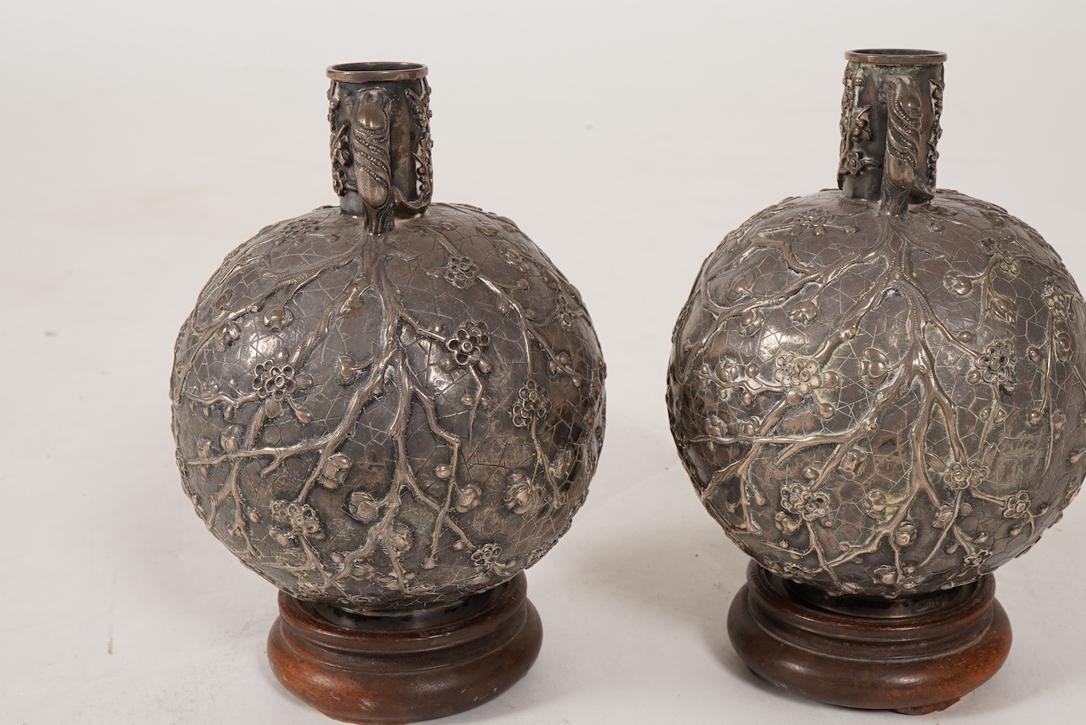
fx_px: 1569
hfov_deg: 38.1
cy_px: 333
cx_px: 600
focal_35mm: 52
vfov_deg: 26.0
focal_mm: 30
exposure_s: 1/125
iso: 400
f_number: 22
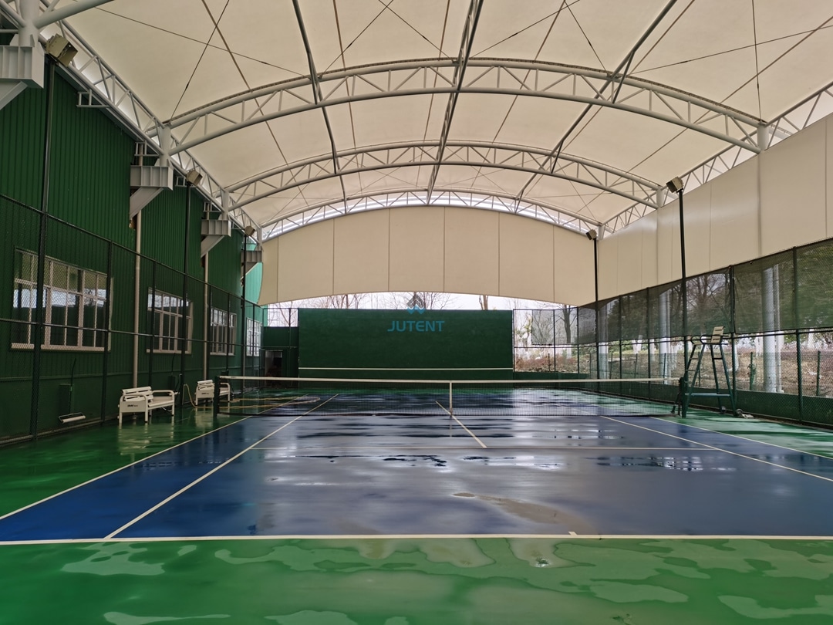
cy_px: 312
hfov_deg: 65.3
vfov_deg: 51.4
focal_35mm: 27
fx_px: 650
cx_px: 416
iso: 50
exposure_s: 1/392
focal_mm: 5.58
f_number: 1.8
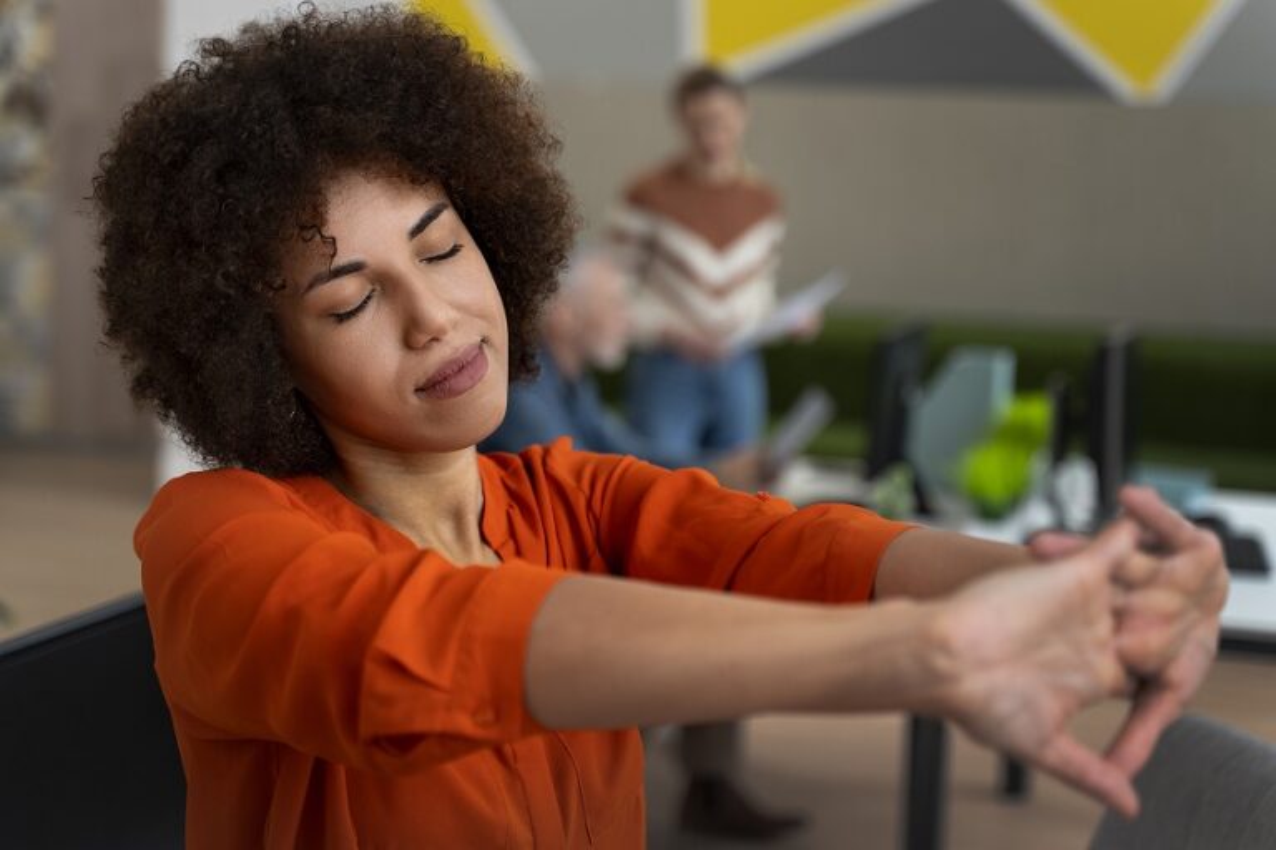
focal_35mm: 61
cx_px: 638
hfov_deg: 32.9
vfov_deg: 22.3
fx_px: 2162
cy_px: 425
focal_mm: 61
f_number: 2.8
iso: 500
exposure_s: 1/160
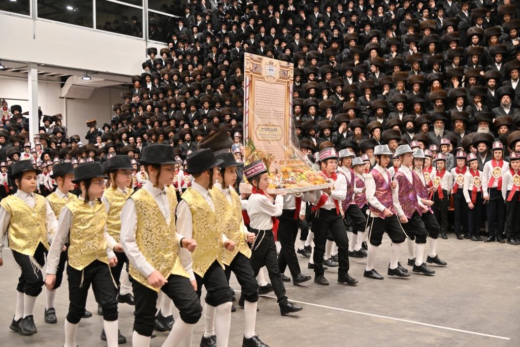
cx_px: 260
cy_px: 174
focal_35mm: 38
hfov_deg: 50.7
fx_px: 549
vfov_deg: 35.1
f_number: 4
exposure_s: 1/400
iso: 640
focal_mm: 38
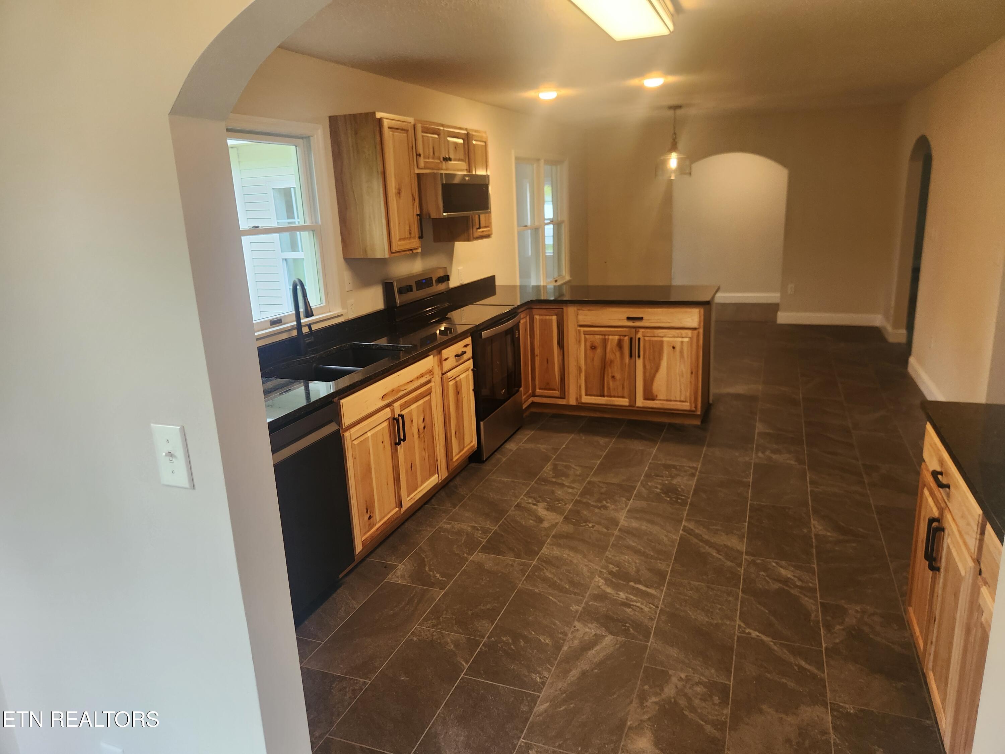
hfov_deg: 73.9
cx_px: 502
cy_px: 377
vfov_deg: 58.9
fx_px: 668
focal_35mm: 23
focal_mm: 5.4
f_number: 1.8
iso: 160
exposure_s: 1/180
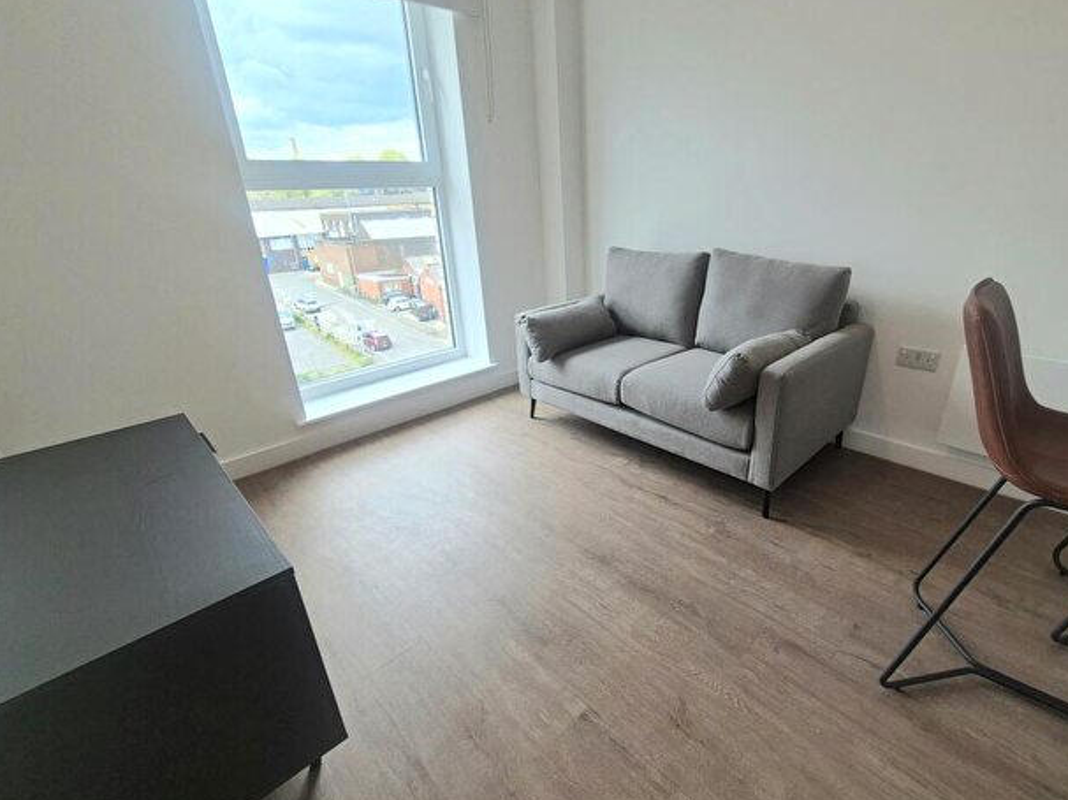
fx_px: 463
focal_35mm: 15
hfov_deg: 97.9
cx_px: 581
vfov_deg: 81.7
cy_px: 412
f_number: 2.2
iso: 50
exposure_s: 1/133
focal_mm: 2.2
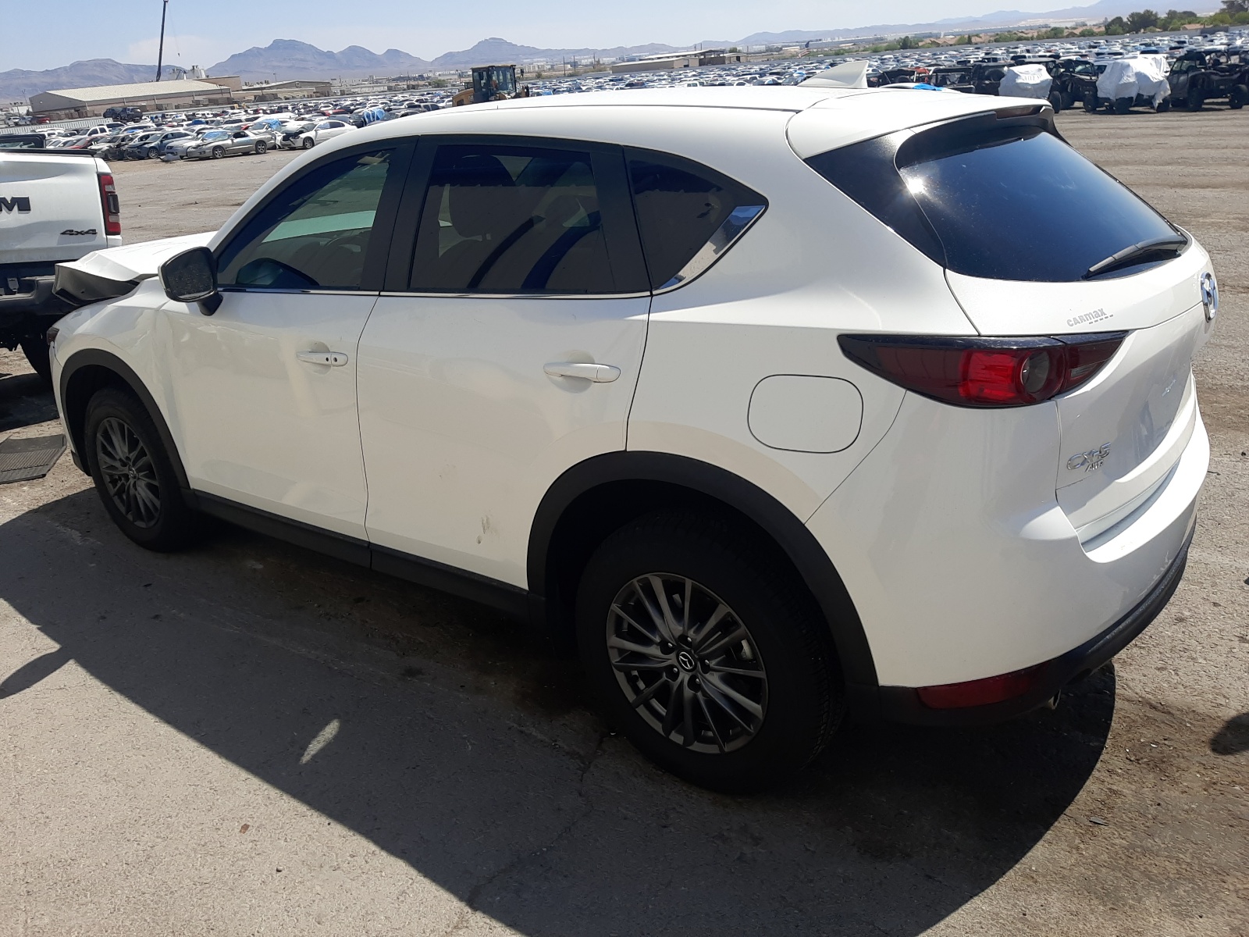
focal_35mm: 26
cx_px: 624
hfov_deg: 67.3
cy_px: 468
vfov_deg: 53.1
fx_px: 938
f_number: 1.7
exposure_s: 1/3333
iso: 40
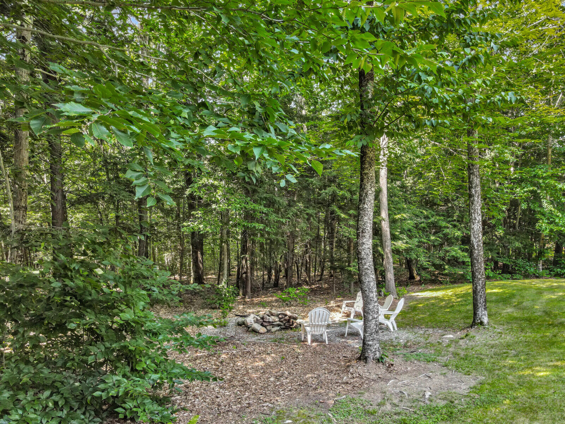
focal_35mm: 24
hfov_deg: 71.6
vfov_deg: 56.8
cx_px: 282
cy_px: 212
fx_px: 392
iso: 200
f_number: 2.8
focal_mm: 4.5
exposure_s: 1/100
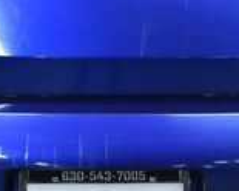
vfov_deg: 7.1
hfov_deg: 8.9
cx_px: 103
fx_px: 1535
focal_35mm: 217
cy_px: 8
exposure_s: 1/125
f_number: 4.2
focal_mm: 28
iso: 1600
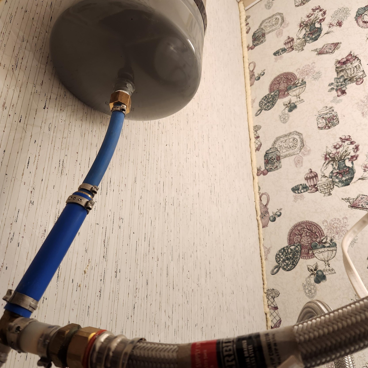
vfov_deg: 57.3
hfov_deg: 57.3
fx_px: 337
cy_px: 177
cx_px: 187
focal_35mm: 28
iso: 125
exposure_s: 1/120
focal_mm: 5.4
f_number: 1.8
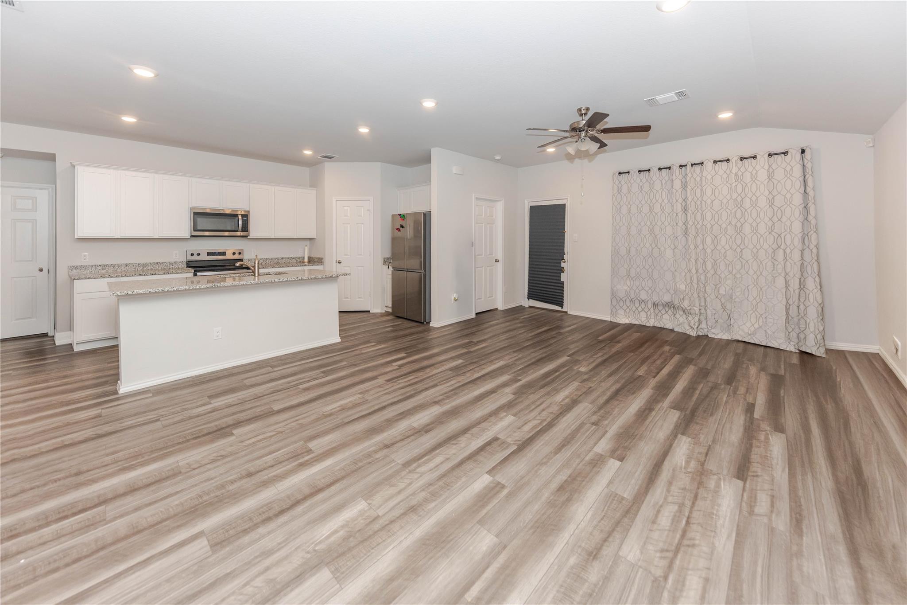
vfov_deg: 90.0
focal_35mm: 12
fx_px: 302
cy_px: 302
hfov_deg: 112.6
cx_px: 454
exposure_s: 1/160
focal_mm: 12
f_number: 4
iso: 320
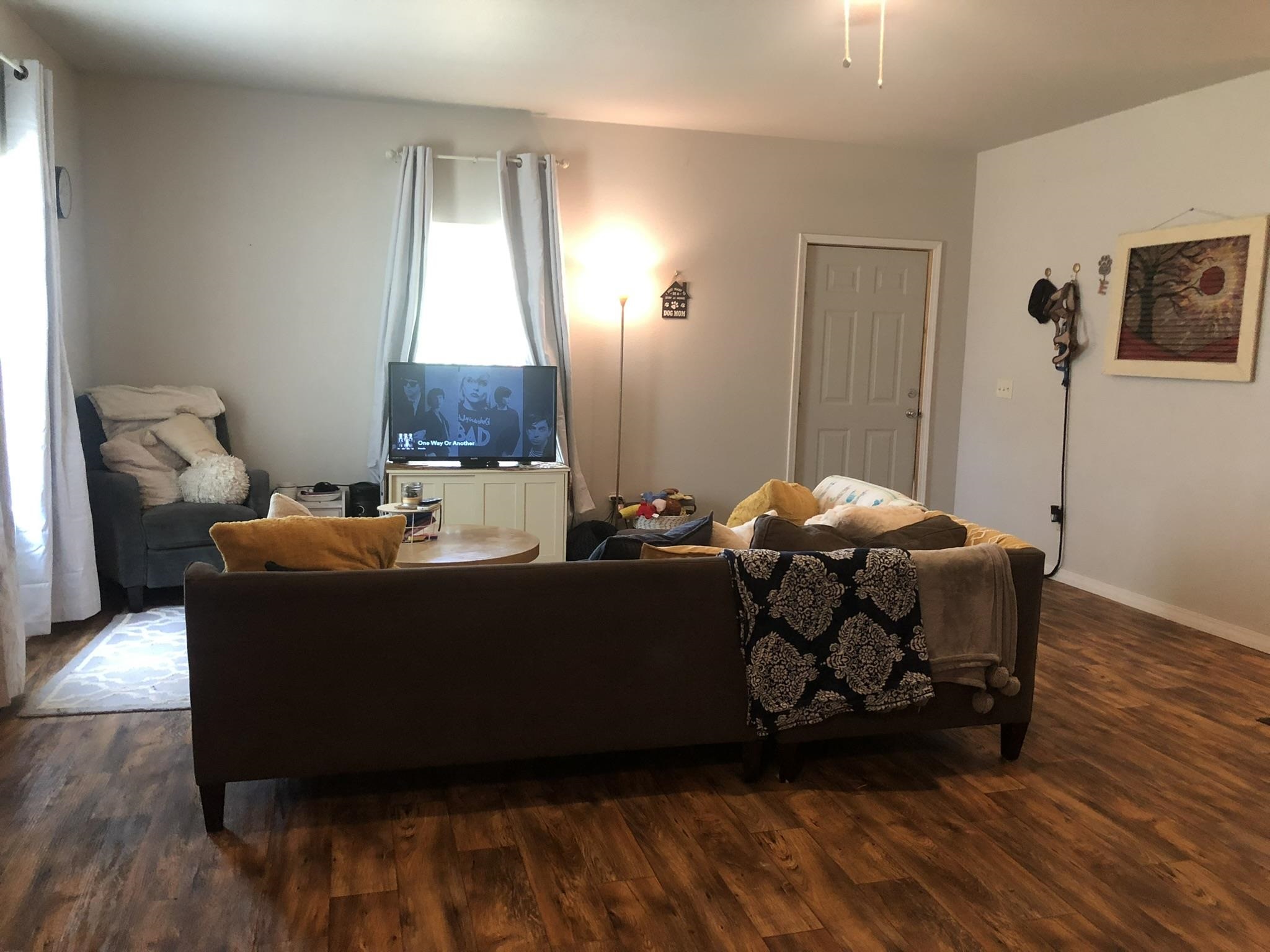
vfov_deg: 49.7
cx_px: 635
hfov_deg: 63.4
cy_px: 476
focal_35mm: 28
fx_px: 1027
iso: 100
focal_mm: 3.99
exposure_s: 1/15
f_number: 1.8
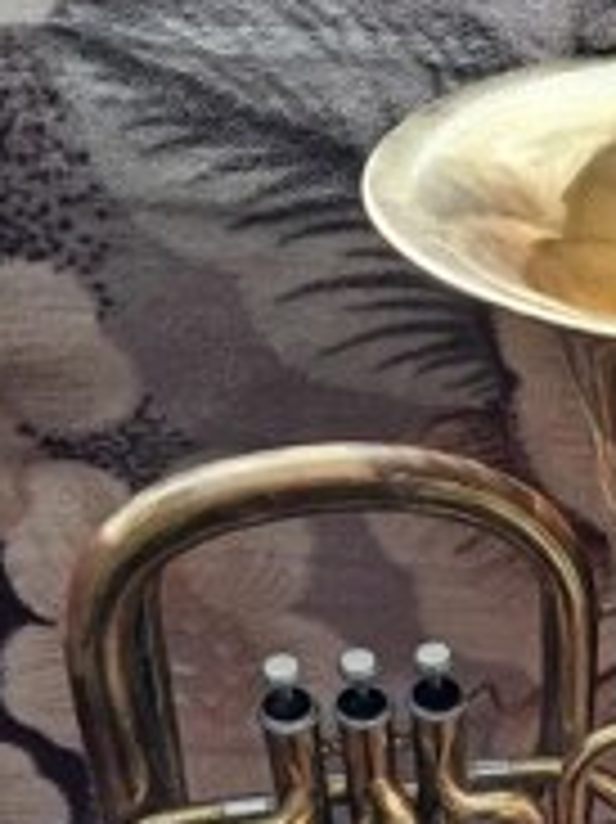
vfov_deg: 30.5
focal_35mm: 59
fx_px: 1402
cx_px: 625
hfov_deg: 23.7
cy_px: 815
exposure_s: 1/50
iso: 50
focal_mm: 4
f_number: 1.8
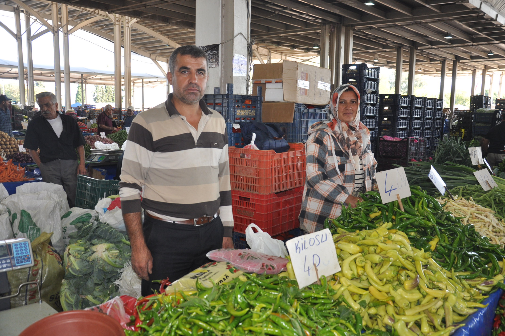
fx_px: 462
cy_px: 168
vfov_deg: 39.9
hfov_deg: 57.3
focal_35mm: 33
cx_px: 252
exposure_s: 1/160
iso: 400
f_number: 3.8
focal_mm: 22
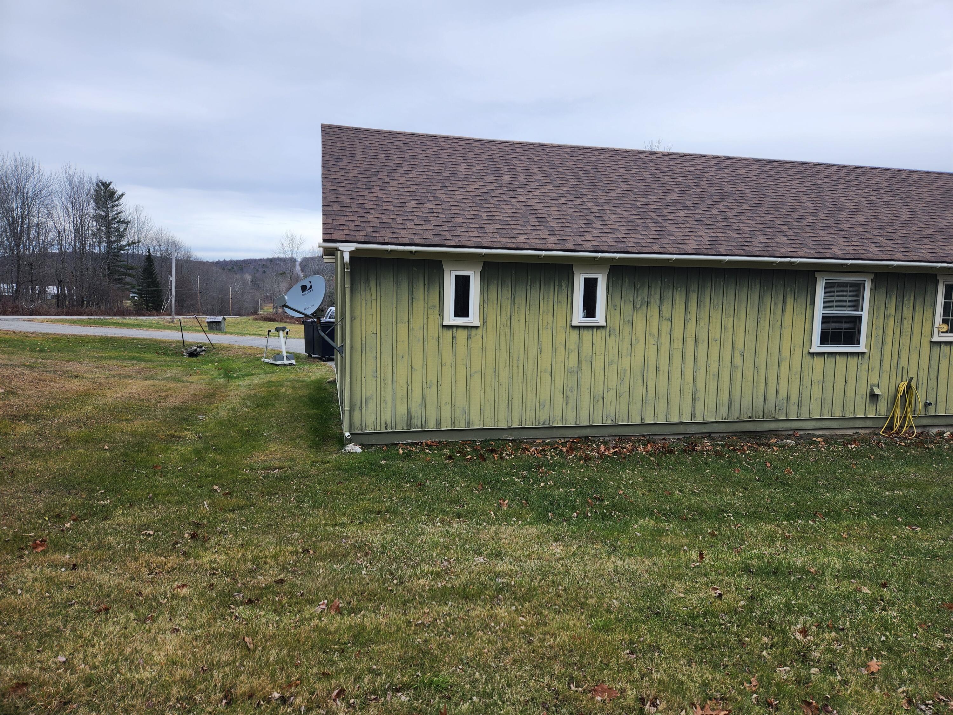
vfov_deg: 58.9
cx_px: 476
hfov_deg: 73.9
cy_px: 358
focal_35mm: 23
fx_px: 633
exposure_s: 1/265
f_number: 1.8
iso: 20
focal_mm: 5.4
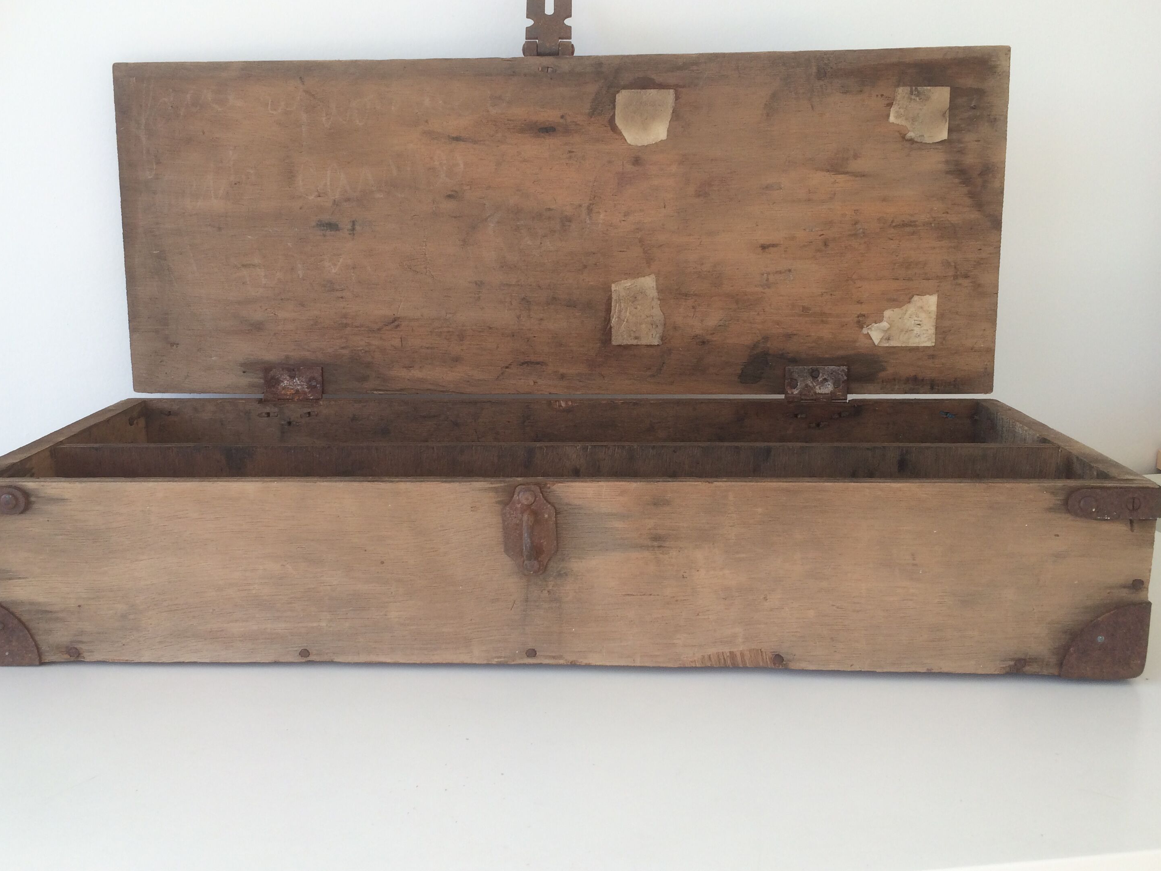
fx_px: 1107
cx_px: 523
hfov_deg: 55.3
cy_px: 404
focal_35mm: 33
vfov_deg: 42.9
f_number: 2.2
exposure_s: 1/170
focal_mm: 4.15
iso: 32
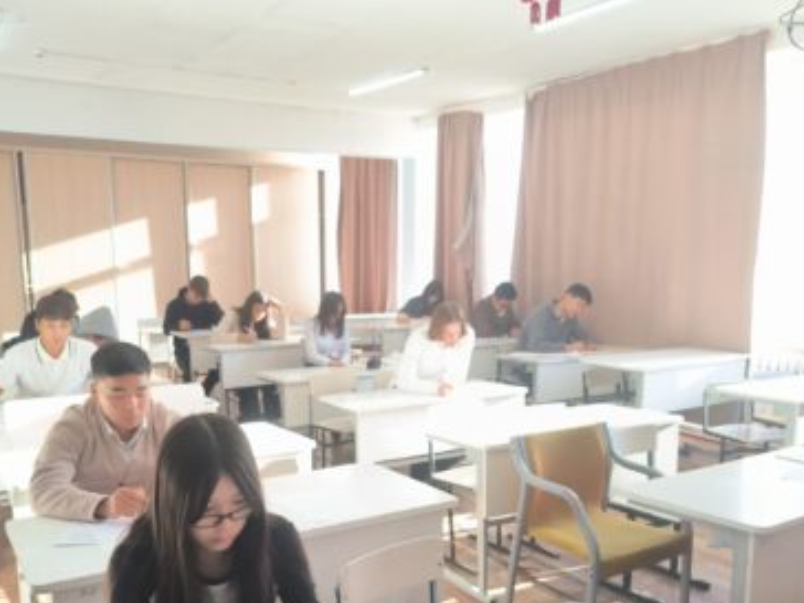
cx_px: 371
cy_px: 396
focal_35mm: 33
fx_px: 766
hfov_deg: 55.3
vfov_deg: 42.4
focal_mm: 5.24
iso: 550
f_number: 1.7
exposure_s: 1/214
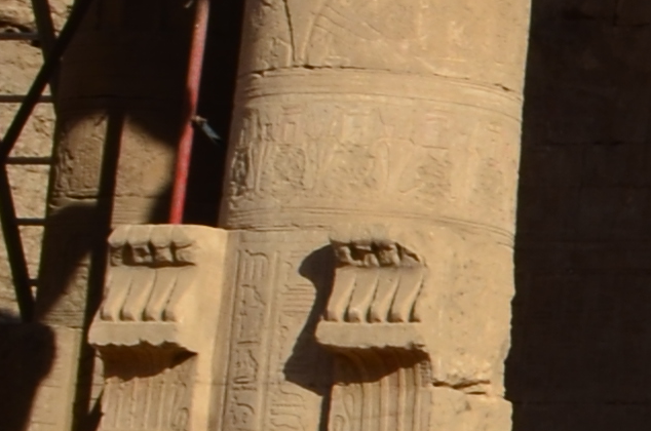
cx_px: 1677
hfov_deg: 8.7
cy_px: -136
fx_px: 3790
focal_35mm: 210
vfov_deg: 6.5
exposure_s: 1/160
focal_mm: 18
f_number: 11
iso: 100
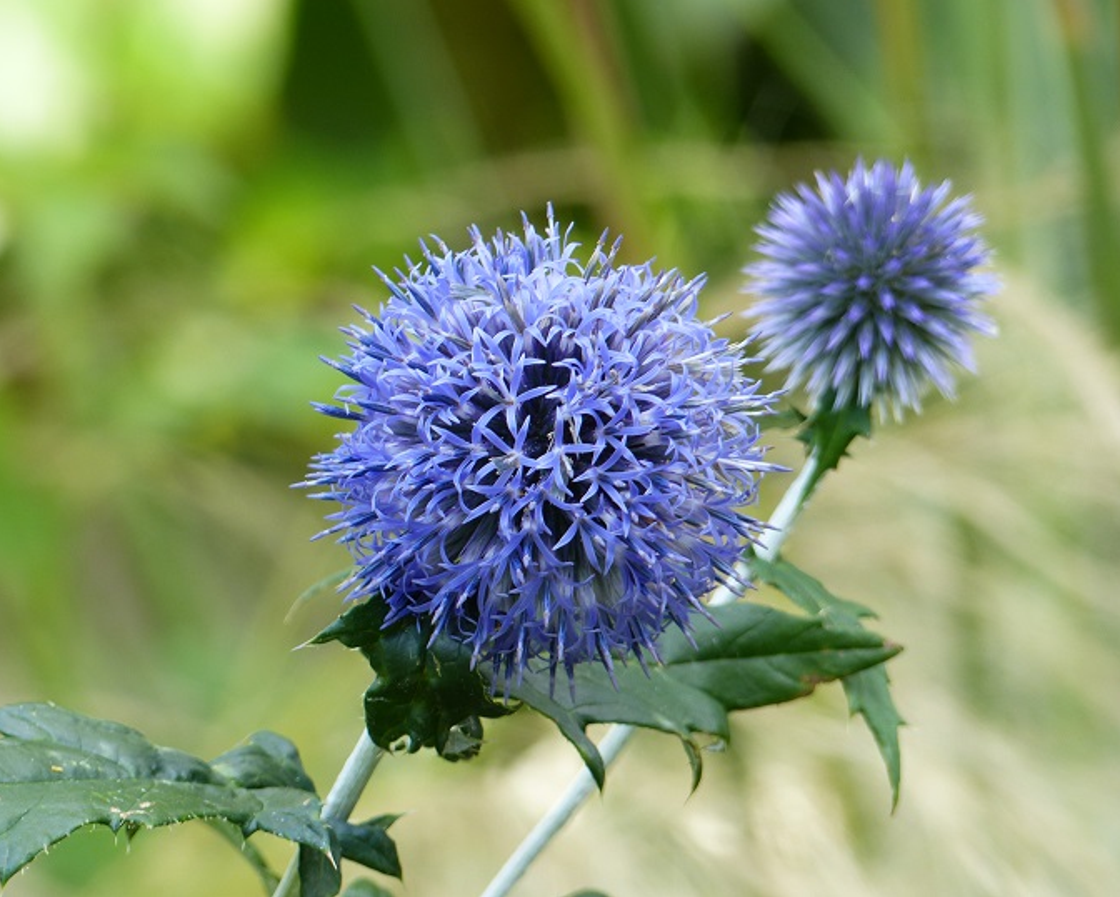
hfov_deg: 3.1
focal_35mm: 625
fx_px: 20723
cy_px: 448
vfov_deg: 2.5
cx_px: 590
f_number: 4
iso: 100
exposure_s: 1/160
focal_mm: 107.6
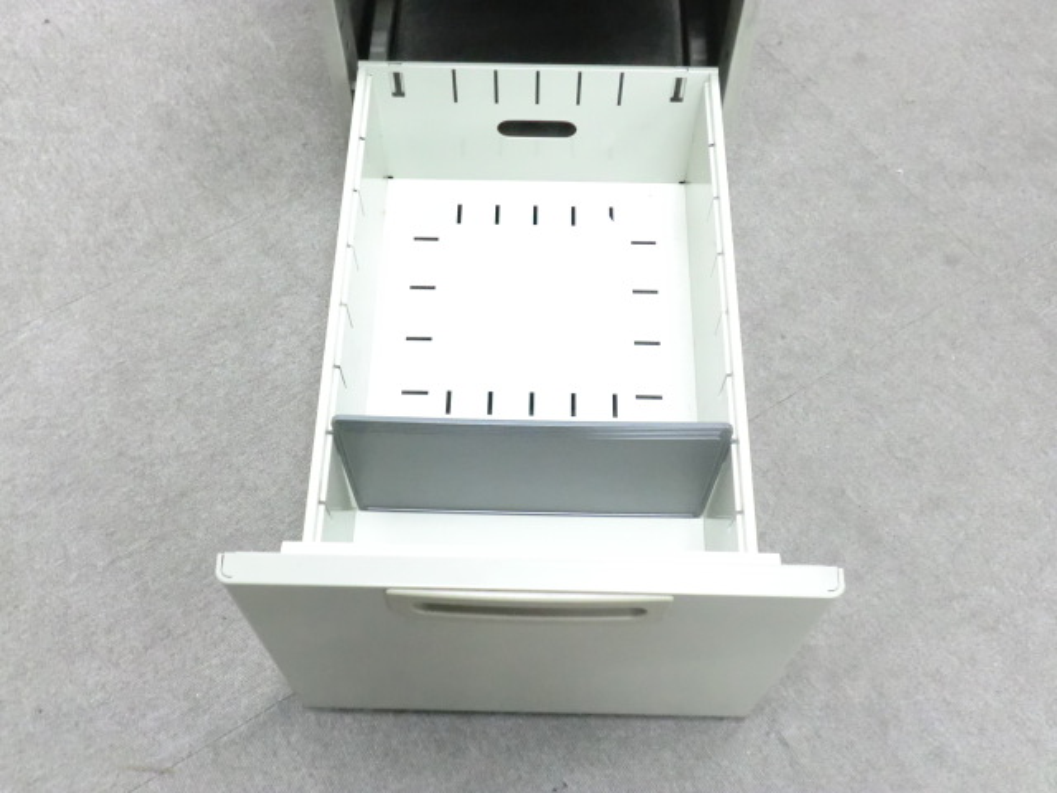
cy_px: 396
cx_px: 528
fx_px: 1160
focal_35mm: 38
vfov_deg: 37.7
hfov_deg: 49.0
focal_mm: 6.9
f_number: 3.9
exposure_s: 1/20
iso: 800
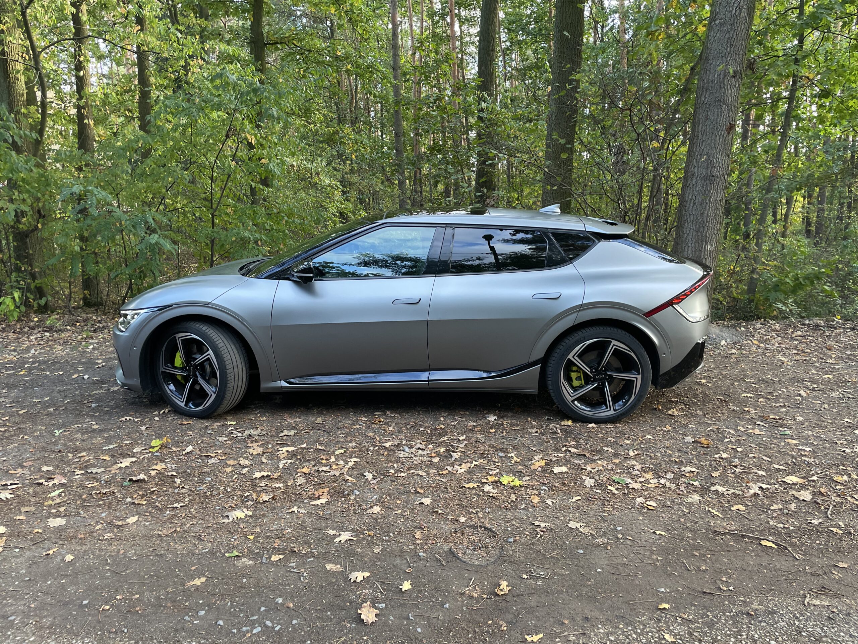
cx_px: 429
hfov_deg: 67.3
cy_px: 322
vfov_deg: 53.1
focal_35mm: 26
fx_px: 644
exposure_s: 1/121
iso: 125
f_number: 1.6
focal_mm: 4.2
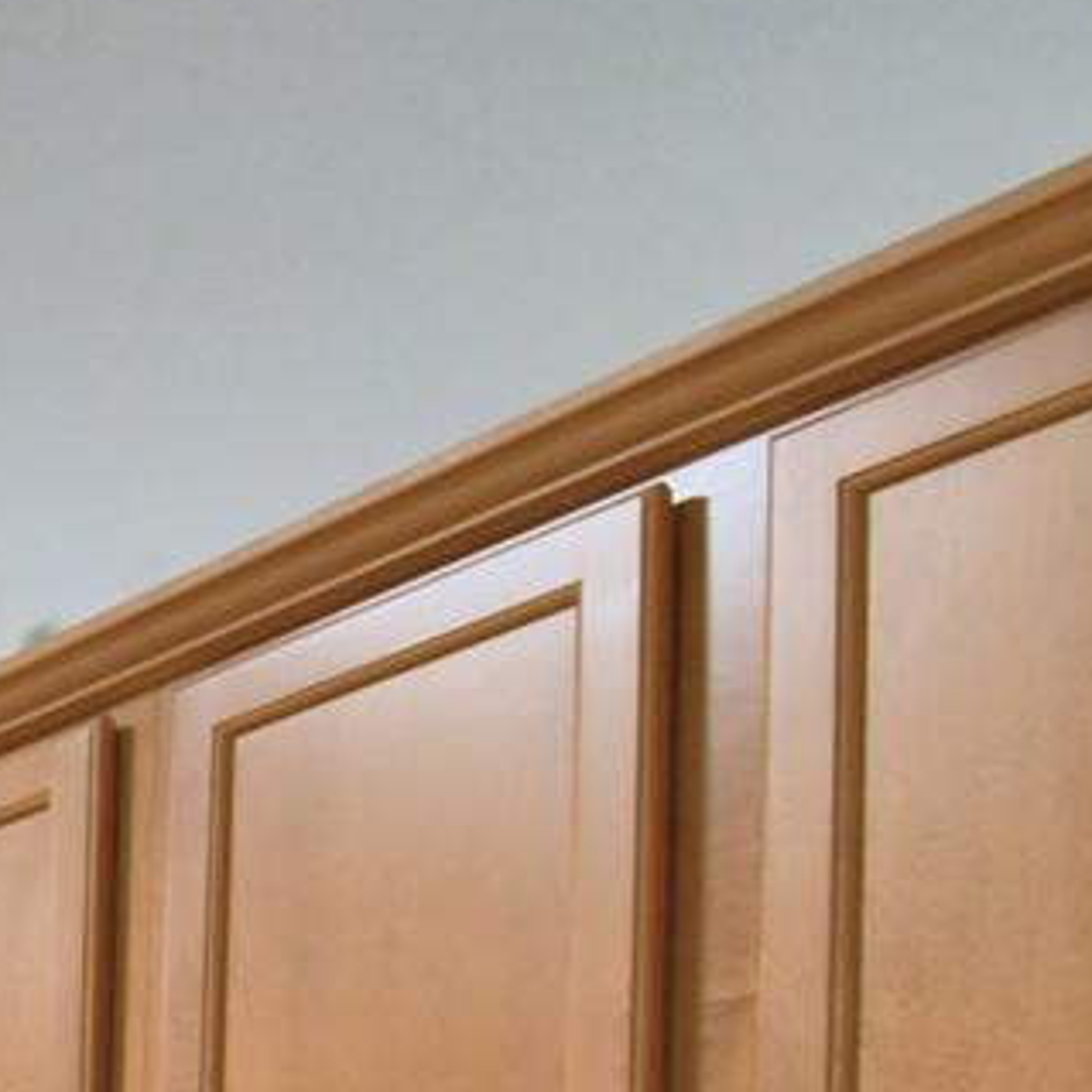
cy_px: 1664
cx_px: -1006
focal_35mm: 64
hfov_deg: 18.8
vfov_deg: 22.0
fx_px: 2284
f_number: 4.5
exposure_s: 1/30
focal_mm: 10
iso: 400
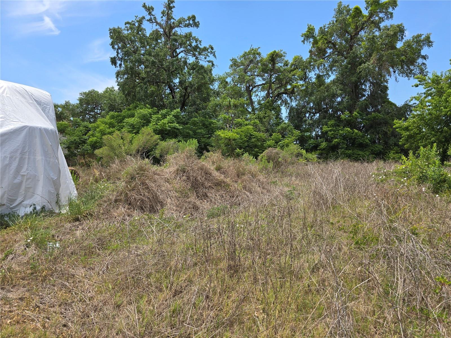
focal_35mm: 23
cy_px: 169
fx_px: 300
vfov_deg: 58.9
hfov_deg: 73.9
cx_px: 226
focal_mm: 6.3
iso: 12
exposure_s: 1/657
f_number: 1.7
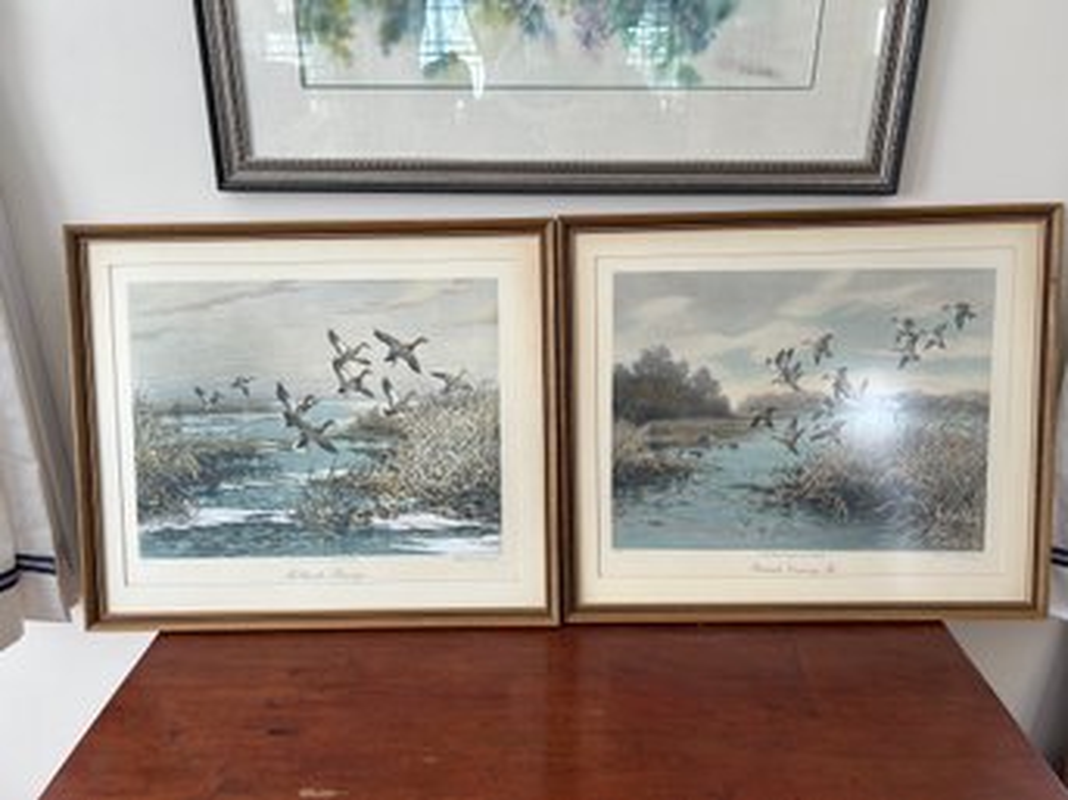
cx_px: 534
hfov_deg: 67.3
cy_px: 400
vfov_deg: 53.0
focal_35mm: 26
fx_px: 802
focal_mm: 5.7
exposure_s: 1/121
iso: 64
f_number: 1.5
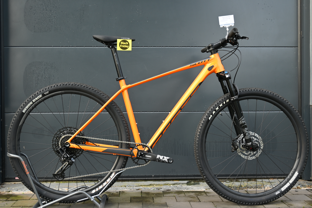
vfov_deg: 31.9
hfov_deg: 46.4
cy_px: 104
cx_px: 156
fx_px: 364
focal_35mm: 42
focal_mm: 28
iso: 125
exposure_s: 1/80
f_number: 4.5
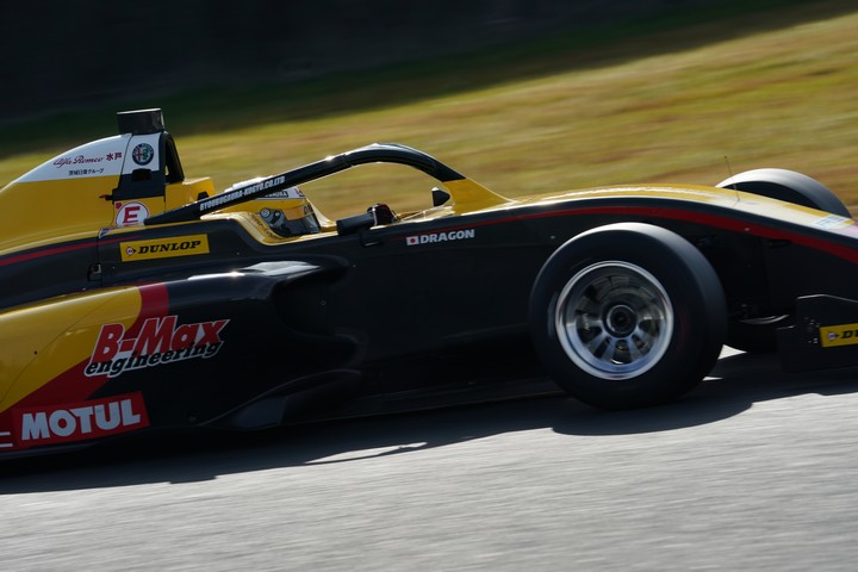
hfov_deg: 6.0
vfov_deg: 4.0
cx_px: 429
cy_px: 286
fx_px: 8198
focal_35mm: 344
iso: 200
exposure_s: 1/320
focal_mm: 344
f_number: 11
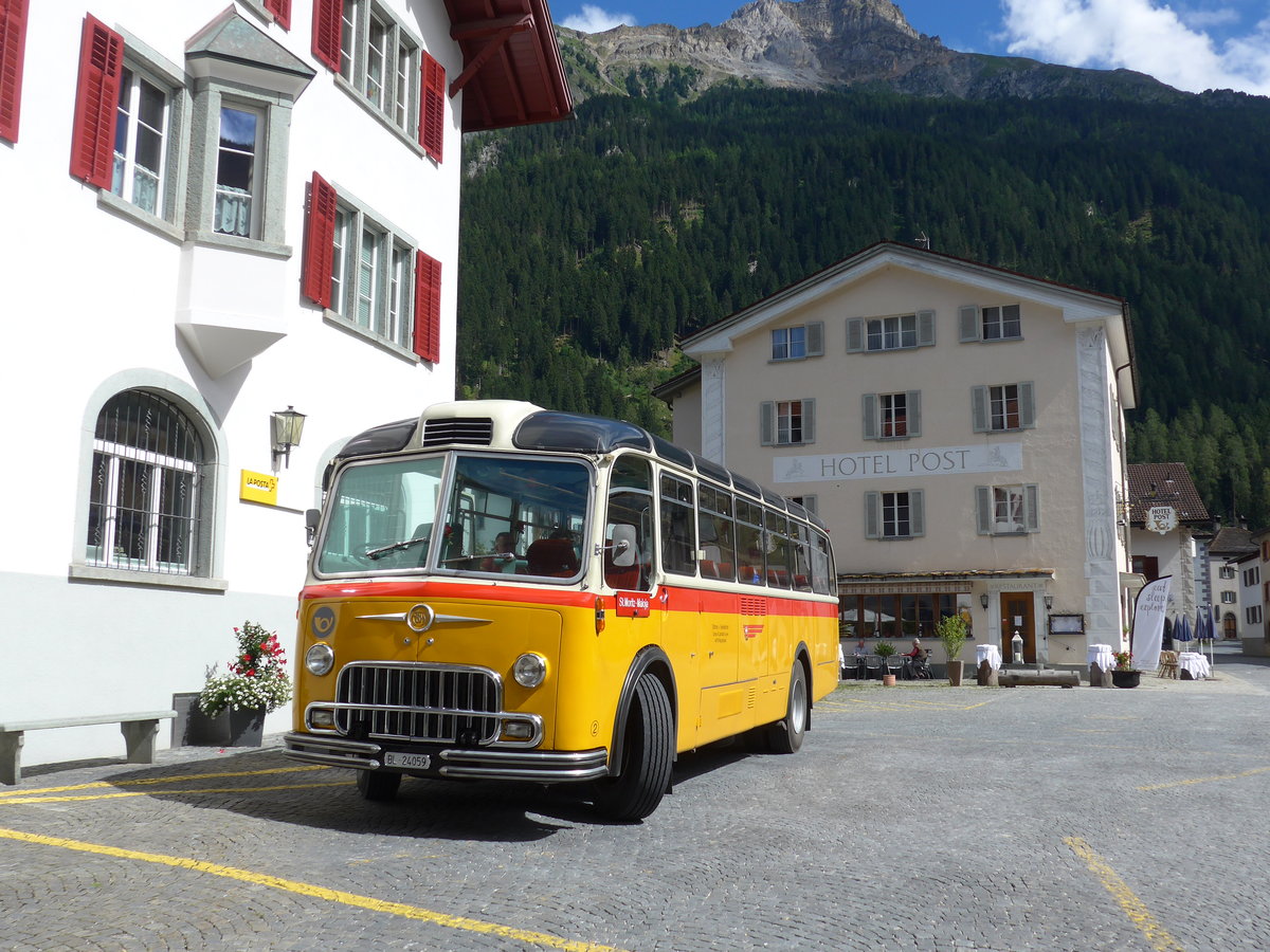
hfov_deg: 54.0
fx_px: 1247
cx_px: 635
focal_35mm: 34
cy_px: 476
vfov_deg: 41.8
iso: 80
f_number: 2.8
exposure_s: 1/2000
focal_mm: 7
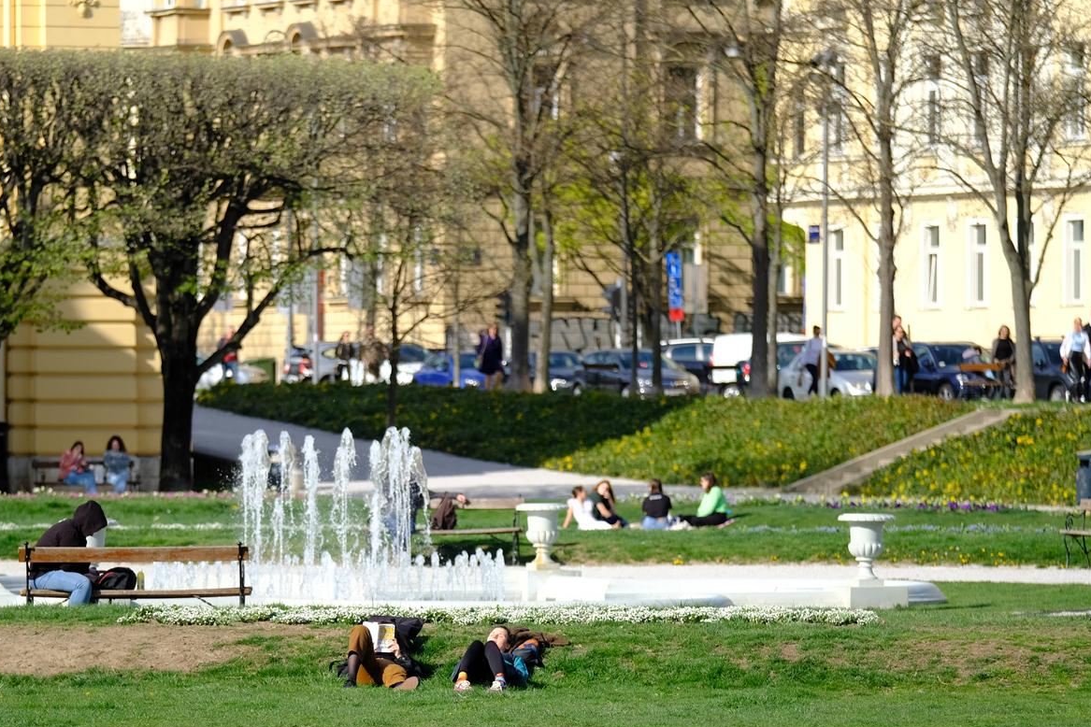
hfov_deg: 7.2
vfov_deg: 4.8
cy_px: 469
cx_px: 438
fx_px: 8727
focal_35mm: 288
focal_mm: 140
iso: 200
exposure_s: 1/2000
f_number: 2.8
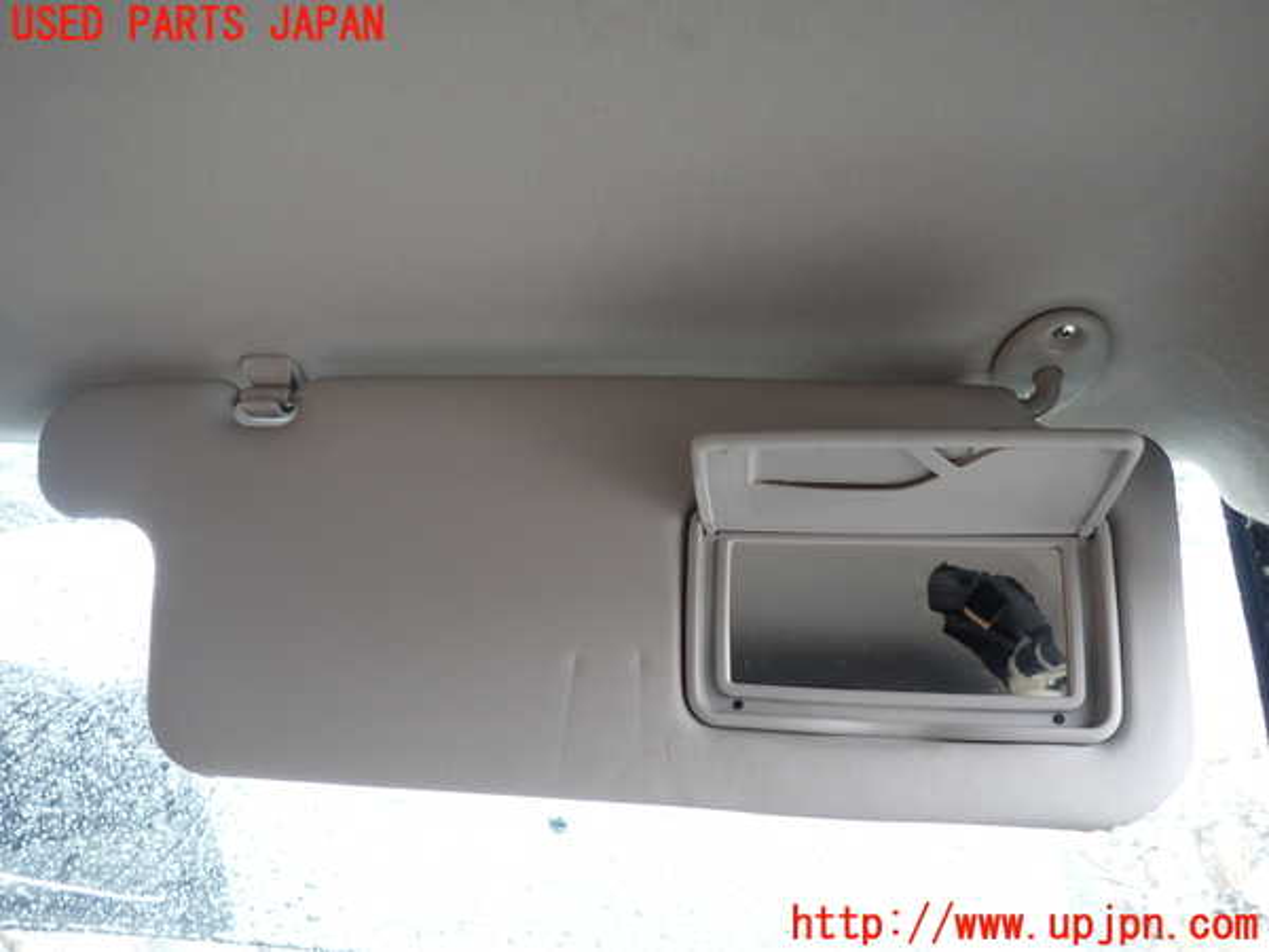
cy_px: 476
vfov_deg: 54.9
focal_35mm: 25
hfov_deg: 69.4
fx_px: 916
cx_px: 634
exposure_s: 1/40
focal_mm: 4.5
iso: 200
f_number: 2
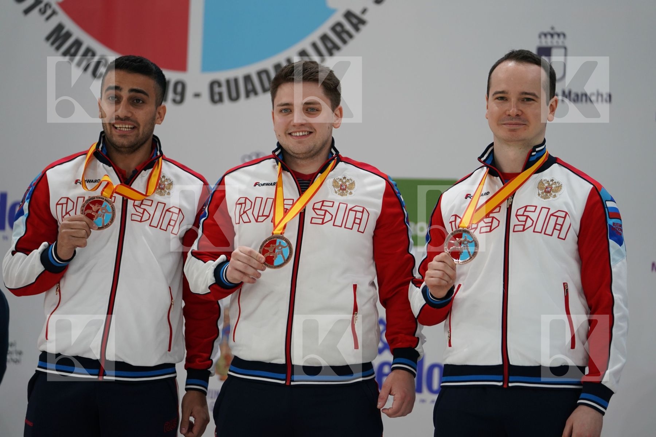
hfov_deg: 13.2
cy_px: 218
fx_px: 2824
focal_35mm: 155
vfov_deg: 8.9
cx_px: 328
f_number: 2.8
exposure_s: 1/250
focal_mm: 155
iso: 800
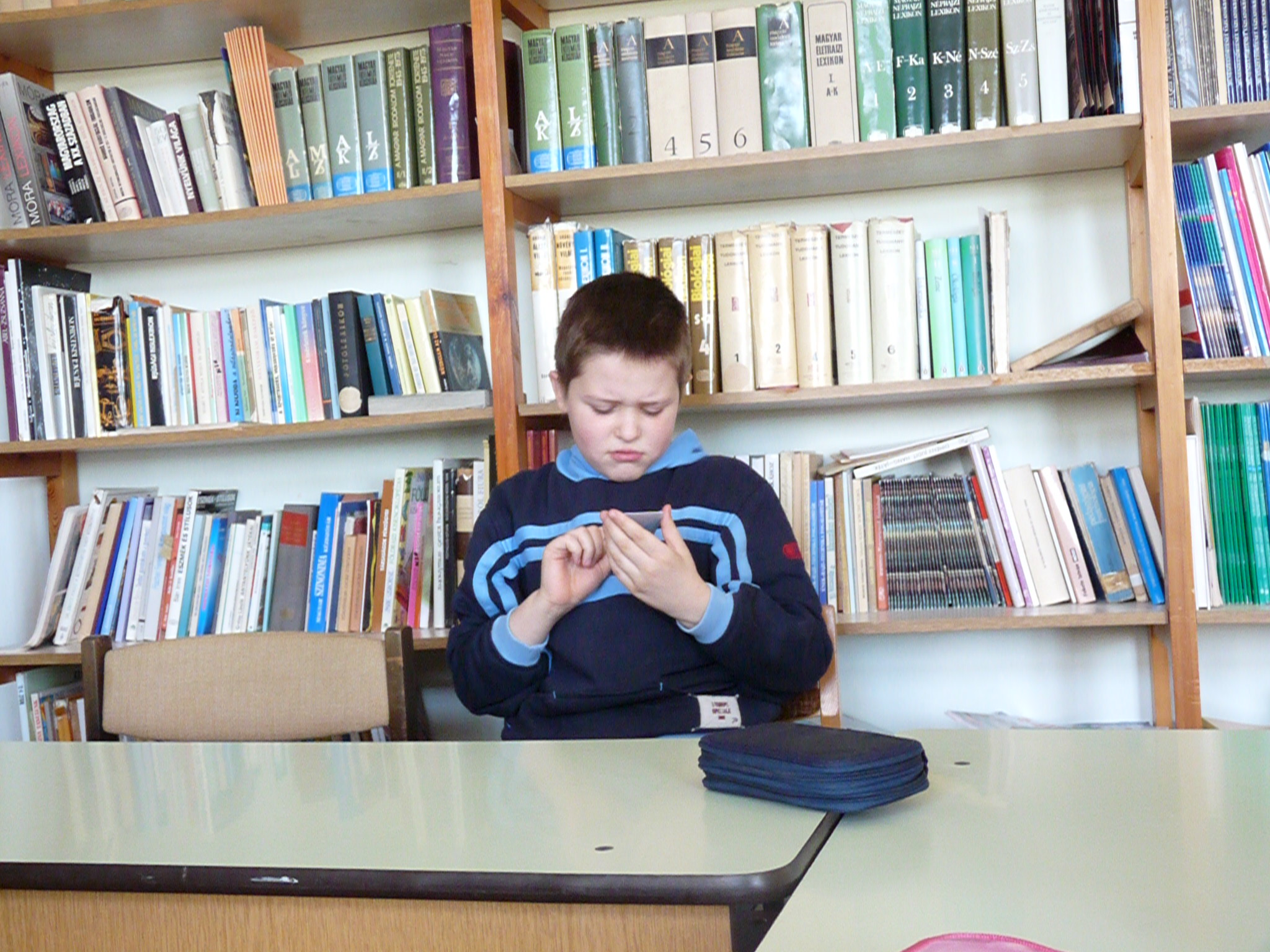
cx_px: 635
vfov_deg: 32.2
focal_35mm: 45
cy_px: 476
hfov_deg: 42.1
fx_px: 1651
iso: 800
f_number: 3
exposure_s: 1/25
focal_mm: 8
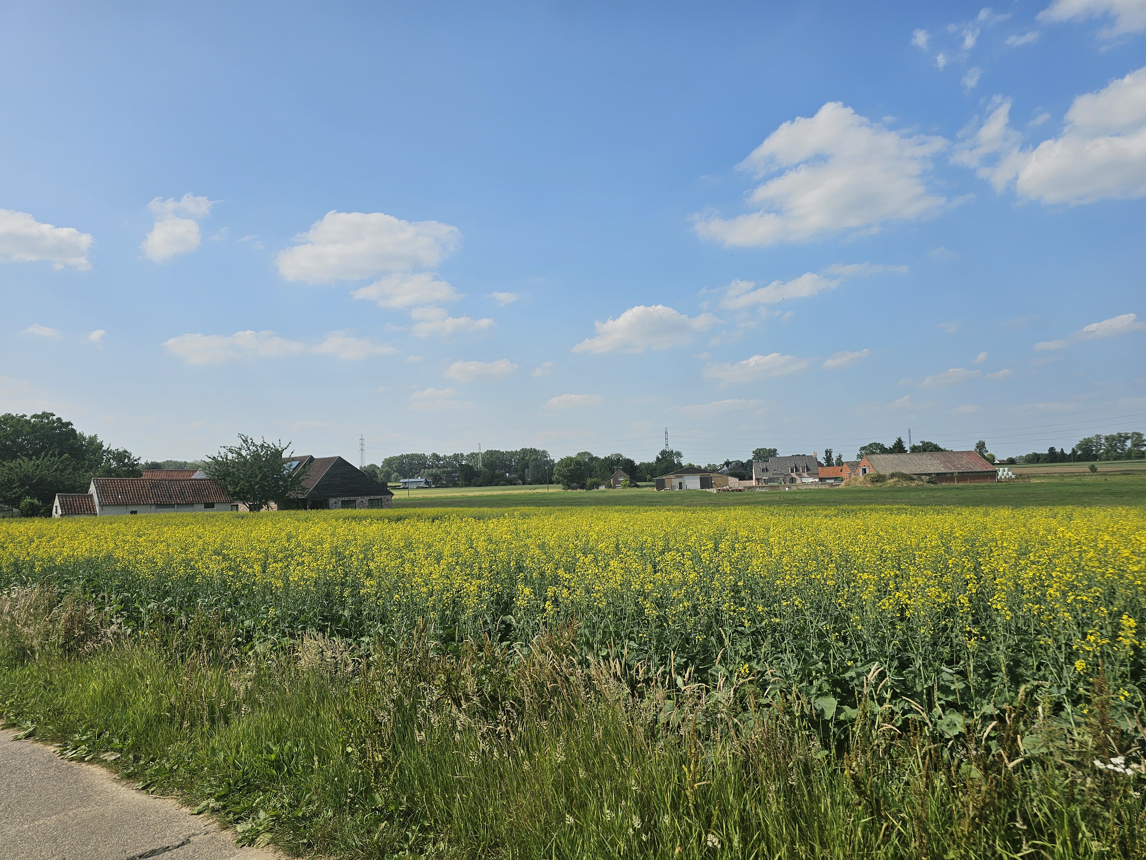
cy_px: 430
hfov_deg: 73.9
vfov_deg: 58.9
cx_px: 573
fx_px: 761
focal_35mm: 23
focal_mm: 6.3
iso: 10
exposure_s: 1/1681
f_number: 1.7
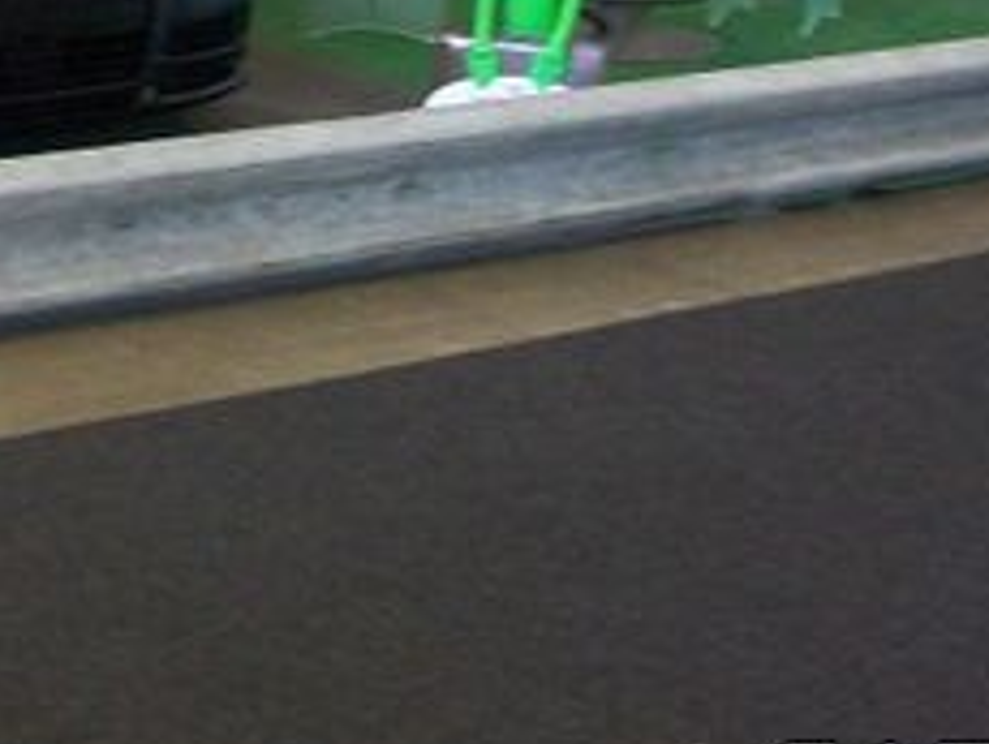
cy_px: -224
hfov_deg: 19.3
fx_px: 2860
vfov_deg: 14.2
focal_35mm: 100
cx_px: 125
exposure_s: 1/30
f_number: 2.7
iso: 160
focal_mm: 6
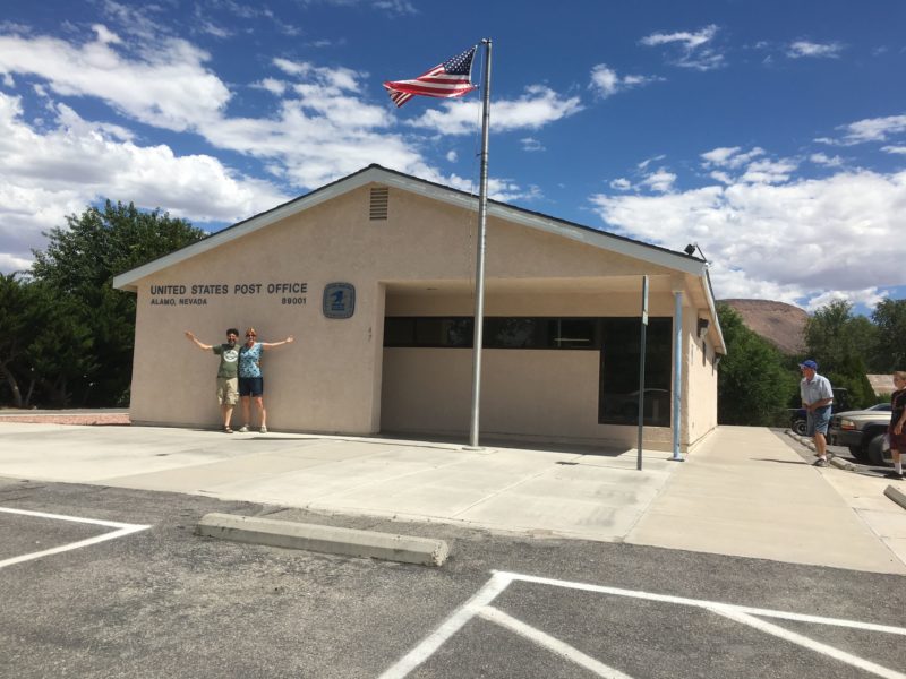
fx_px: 759
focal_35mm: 29
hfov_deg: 61.7
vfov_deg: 48.2
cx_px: 453
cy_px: 340
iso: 25
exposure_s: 1/2959
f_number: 2.2
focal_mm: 4.15
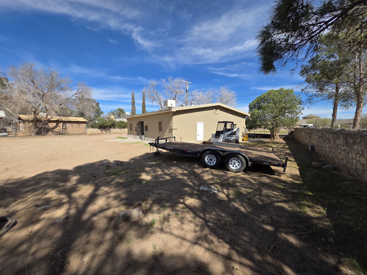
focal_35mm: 13
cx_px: 184
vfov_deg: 89.9
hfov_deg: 106.2
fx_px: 138
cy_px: 138
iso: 40
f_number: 1.9
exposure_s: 1/2060
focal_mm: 2.2
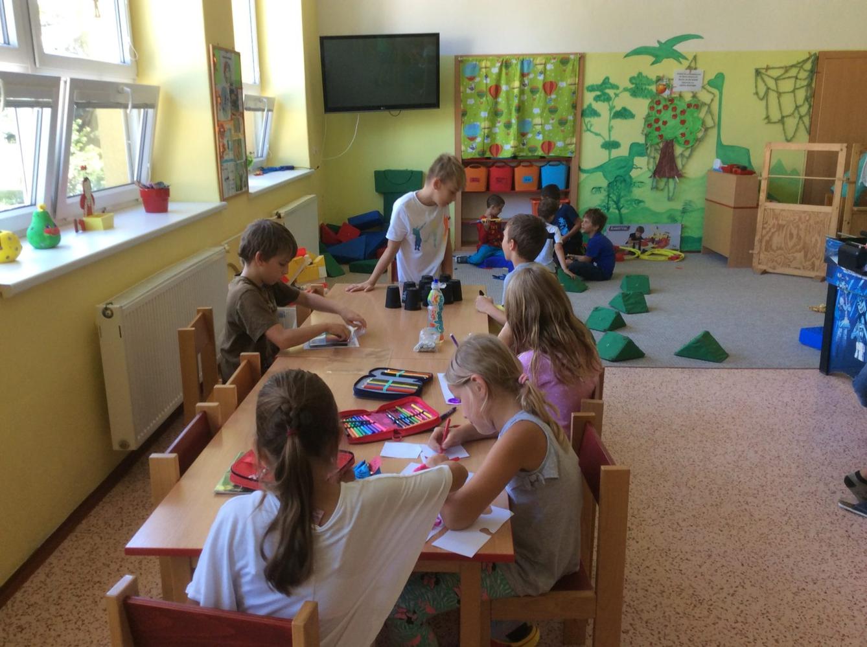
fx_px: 800
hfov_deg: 56.9
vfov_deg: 44.0
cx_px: 434
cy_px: 324
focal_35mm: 32
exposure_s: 1/33
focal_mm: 3.3
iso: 40
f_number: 2.4
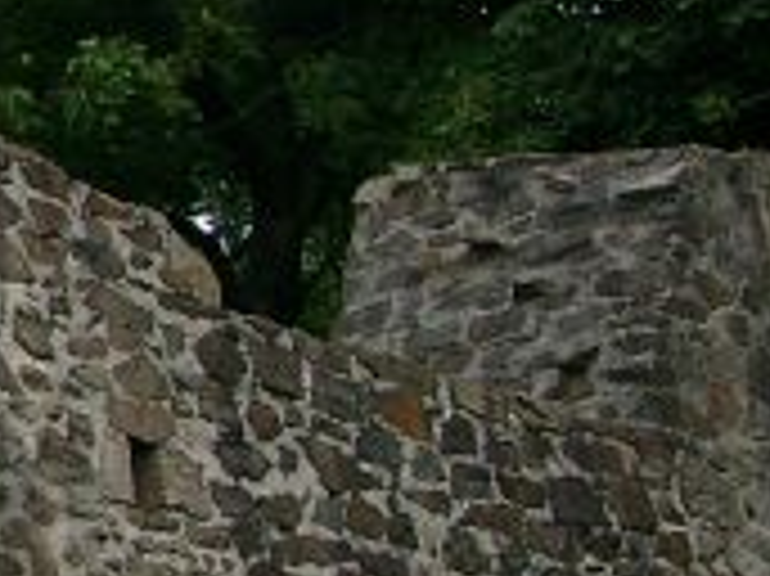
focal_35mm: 211
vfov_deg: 7.0
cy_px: 148
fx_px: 4690
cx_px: -950
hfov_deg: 8.7
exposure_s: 1/478
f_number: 4
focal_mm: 9.29
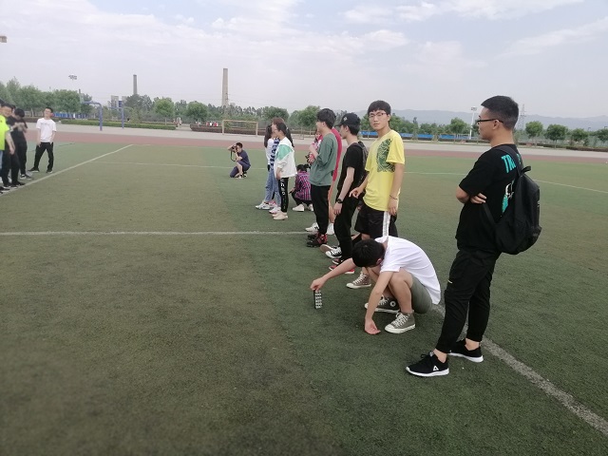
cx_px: 304
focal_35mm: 26
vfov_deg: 53.1
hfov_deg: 67.3
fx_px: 457
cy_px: 228
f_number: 4
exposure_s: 1/900
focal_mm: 3.81
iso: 100
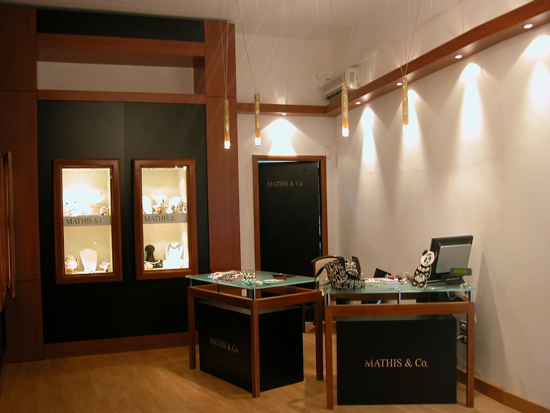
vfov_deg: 40.7
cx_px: 275
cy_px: 206
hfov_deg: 52.6
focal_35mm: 35
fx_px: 556
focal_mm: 8.9
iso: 100
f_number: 2.8
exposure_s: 1/7.1
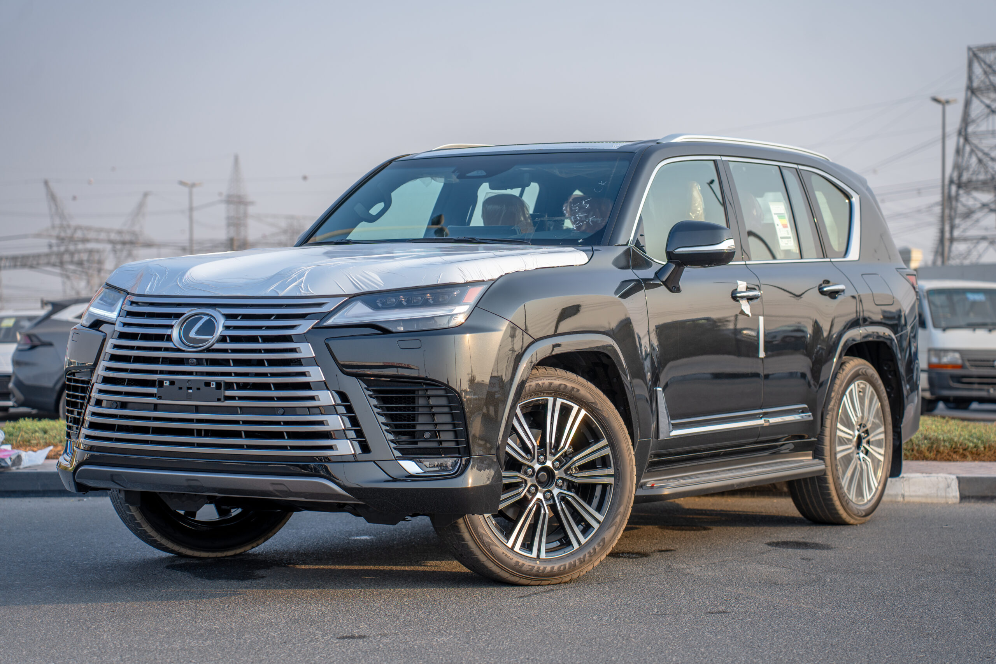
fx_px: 2075
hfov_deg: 27.0
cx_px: 498
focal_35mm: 75
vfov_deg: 18.2
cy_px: 332
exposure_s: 1/750
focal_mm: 75
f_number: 3.5
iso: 125
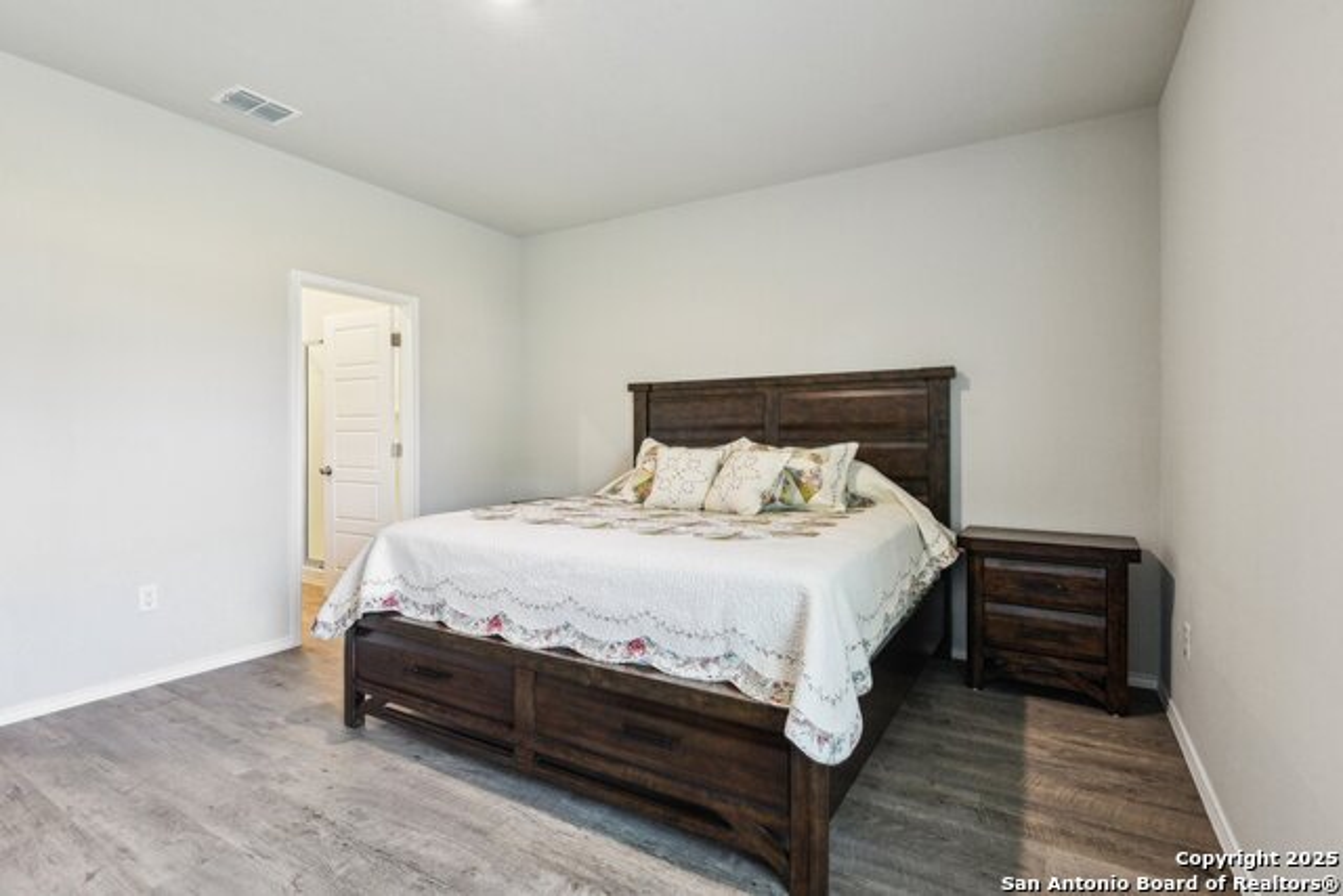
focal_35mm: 16
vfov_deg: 73.8
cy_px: 448
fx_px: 597
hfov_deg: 96.7
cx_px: 672
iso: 3200
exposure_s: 1/15
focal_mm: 16
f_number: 8
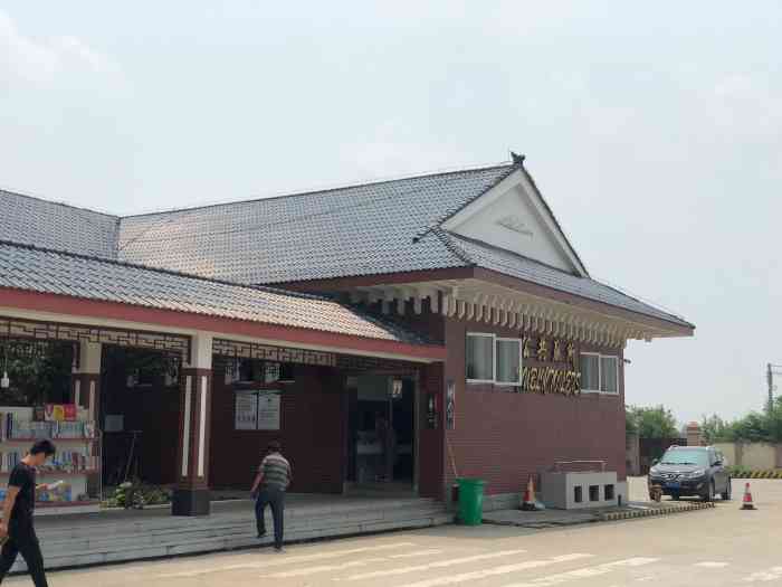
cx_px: 391
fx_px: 1175
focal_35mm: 52
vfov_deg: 28.0
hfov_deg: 36.8
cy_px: 294
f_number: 2.4
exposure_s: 1/2404
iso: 16
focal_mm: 6
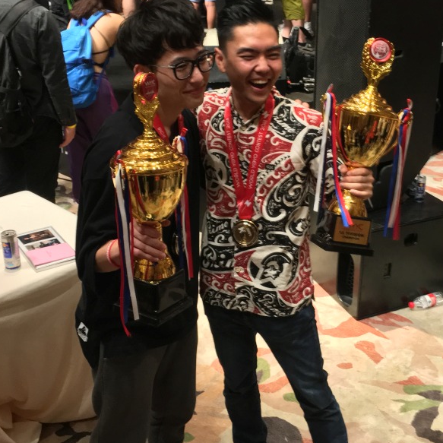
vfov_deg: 37.5
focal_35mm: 45
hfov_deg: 37.4
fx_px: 652
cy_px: 191
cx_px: 271
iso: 200
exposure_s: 1/17
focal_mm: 4.15
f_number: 2.2
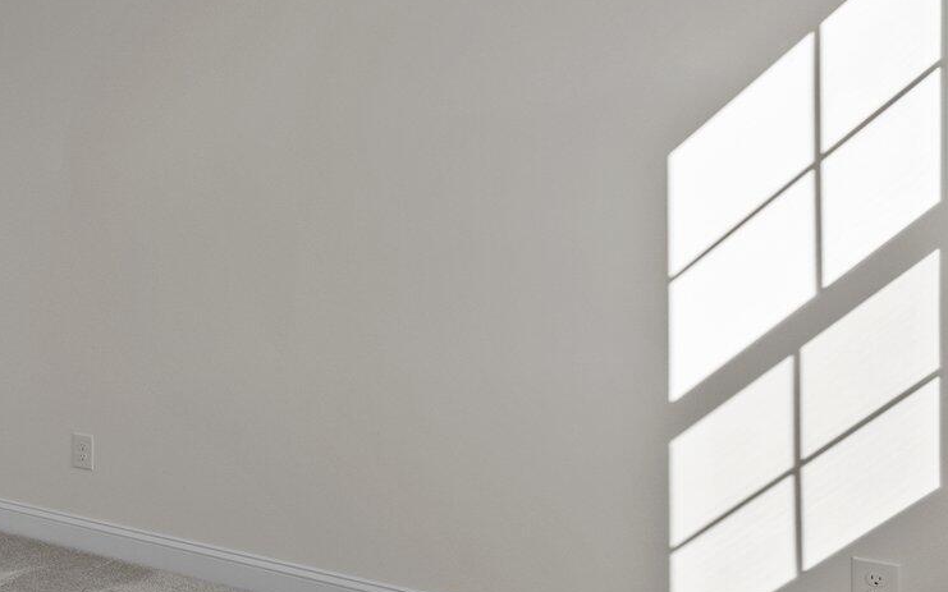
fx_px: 1059
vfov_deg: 31.1
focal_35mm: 41
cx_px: -237
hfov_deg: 35.6
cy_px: 210
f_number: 4
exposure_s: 1/160
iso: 400
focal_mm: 7
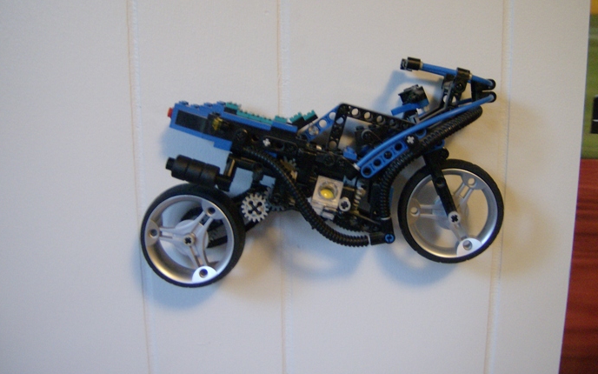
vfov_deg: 32.7
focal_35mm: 39
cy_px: 161
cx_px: 303
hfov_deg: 50.4
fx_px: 636
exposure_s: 1/12.1
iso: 200
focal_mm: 6
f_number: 2.8
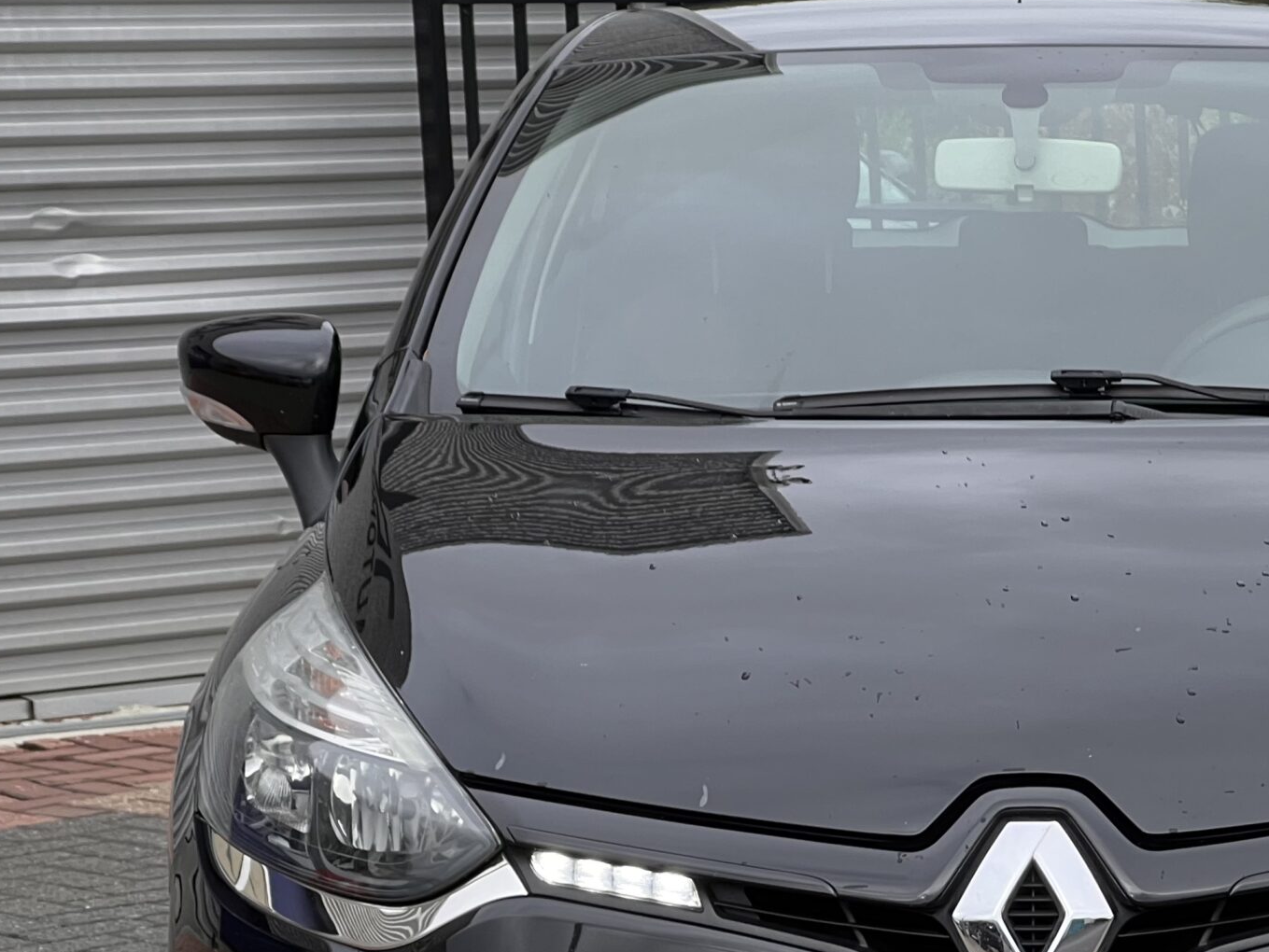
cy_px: 779
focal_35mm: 145
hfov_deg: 13.6
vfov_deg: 10.2
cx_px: 992
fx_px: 5317
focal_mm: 9
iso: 32
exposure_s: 1/218
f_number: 2.8
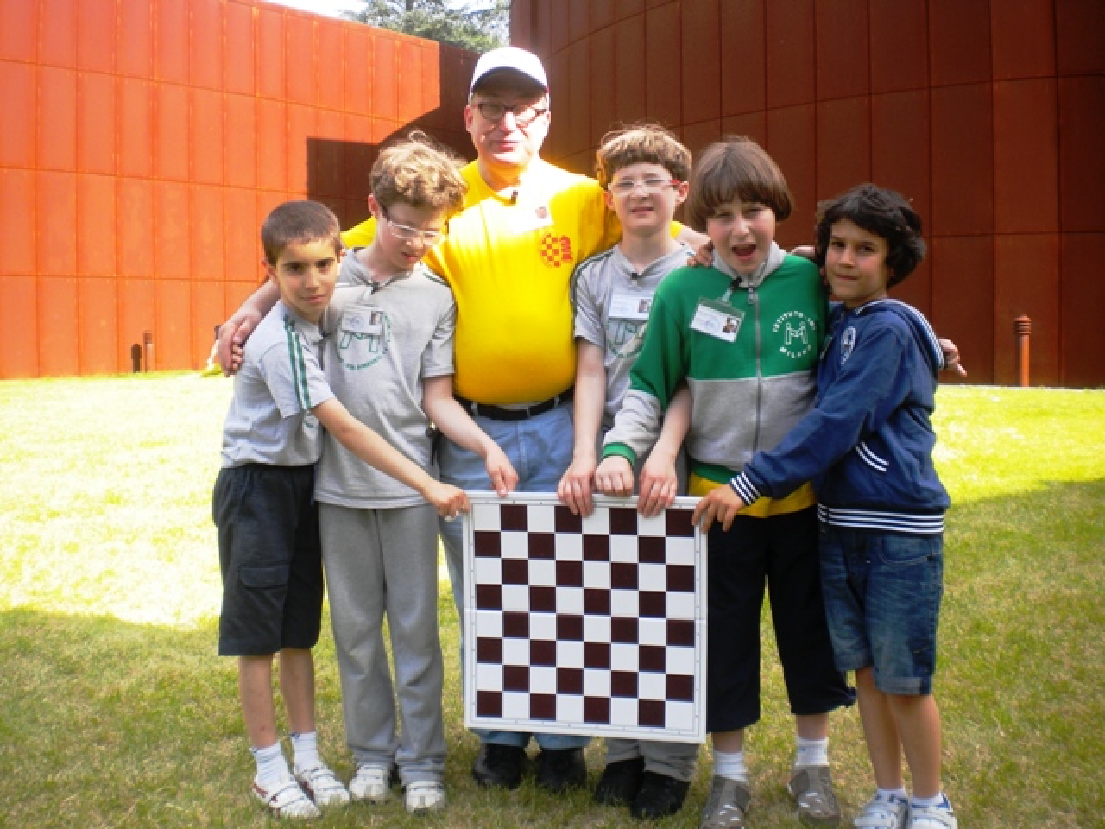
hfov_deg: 52.6
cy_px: 414
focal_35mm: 35
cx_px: 552
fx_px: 1117
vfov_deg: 40.7
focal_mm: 6.3
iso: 80
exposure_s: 1/176
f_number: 4.6
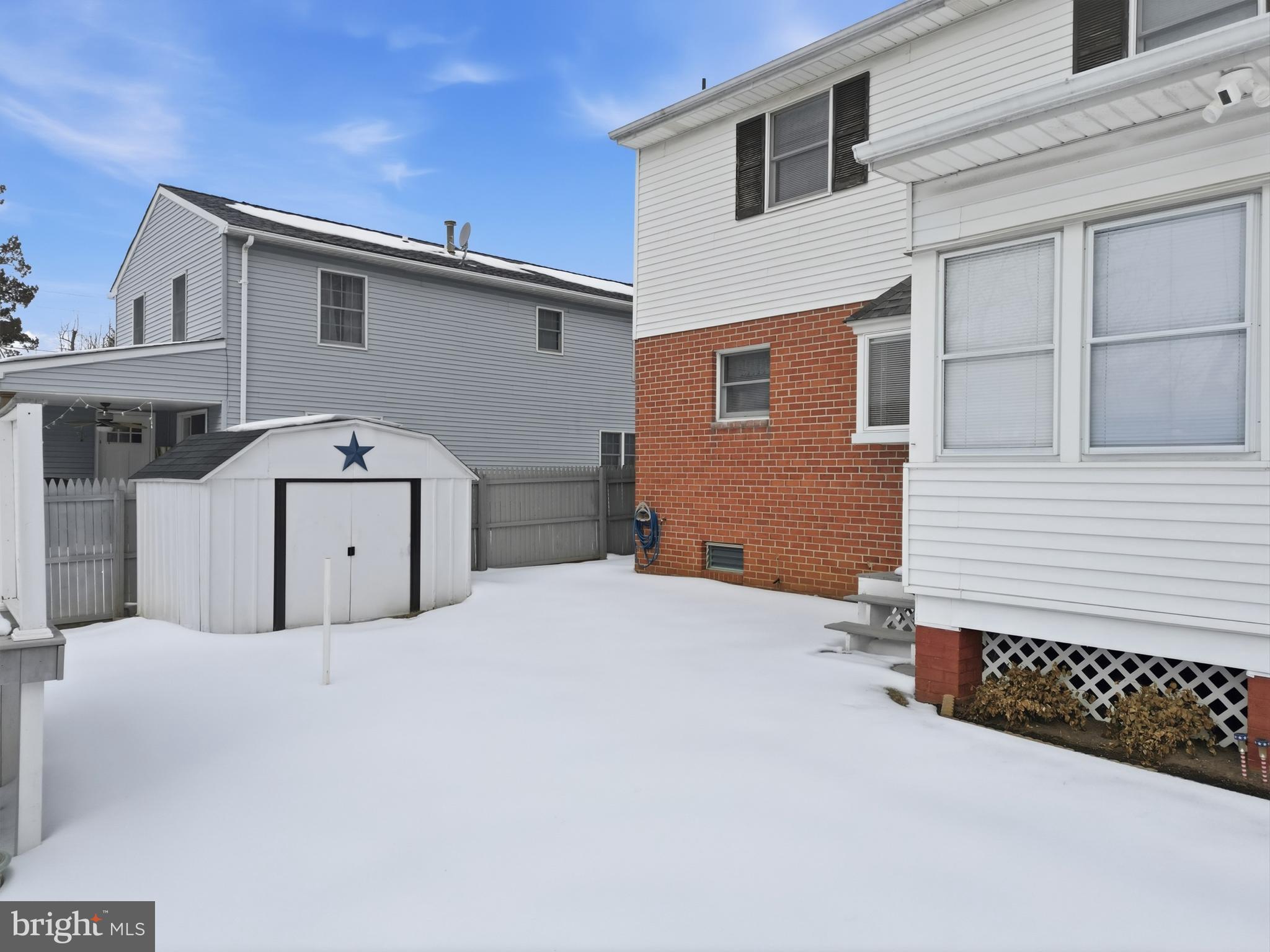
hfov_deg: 71.6
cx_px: 635
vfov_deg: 56.8
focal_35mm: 24
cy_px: 476
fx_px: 881
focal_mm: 6.7
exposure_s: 1/640
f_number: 1.7
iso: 100
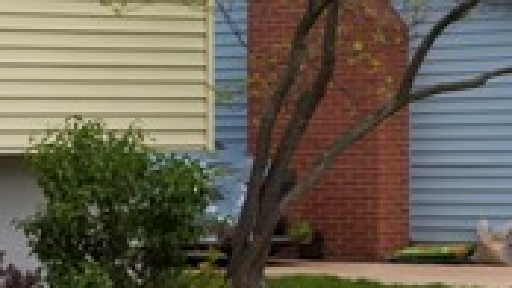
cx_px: -669
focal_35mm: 157
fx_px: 2132
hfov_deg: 11.6
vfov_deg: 7.7
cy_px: -18
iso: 200
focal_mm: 24
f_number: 9
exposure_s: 1/400
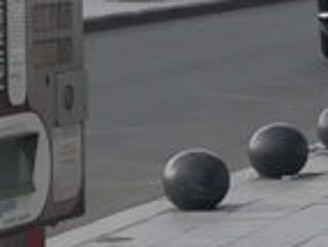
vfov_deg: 4.9
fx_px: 2866
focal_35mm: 302
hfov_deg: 5.8
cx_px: 1164
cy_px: -23
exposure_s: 1/383
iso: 50
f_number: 2.2
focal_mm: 3.83
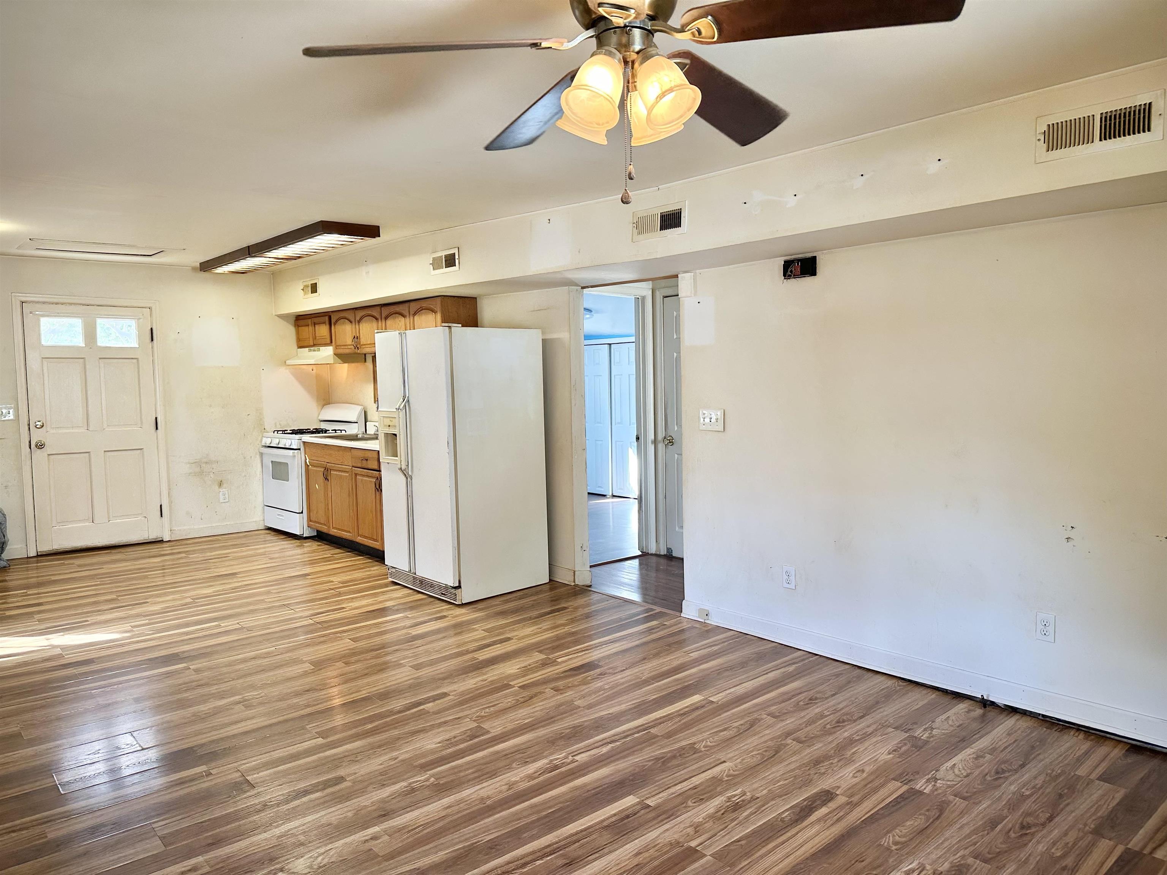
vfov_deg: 56.8
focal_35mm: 24
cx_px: 584
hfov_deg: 71.6
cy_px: 438
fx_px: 809
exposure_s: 1/120
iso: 160
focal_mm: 6.86
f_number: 1.78
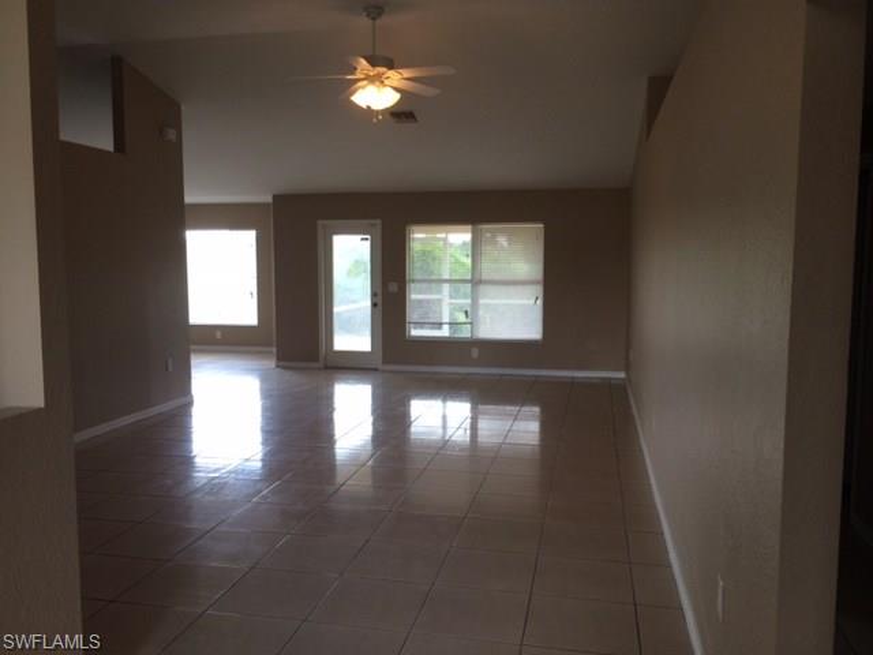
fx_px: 757
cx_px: 436
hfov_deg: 60.0
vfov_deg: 46.8
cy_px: 328
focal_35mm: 30
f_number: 2.2
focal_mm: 4.12
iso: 40
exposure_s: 1/40
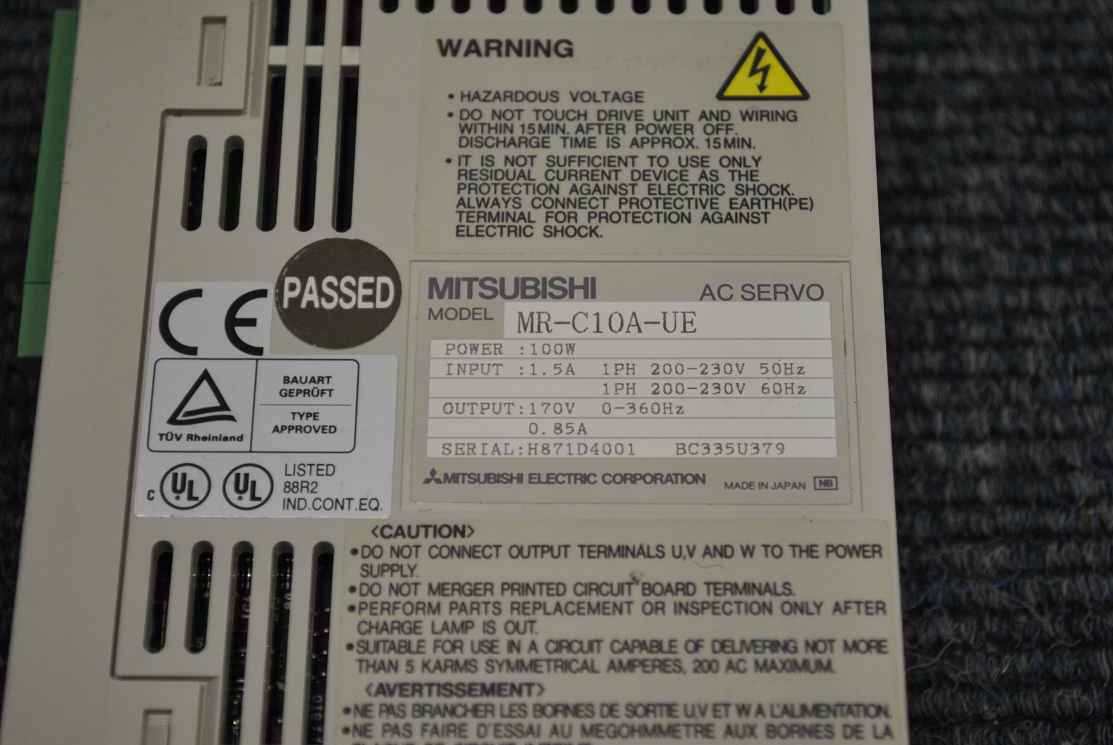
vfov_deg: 16.6
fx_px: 2554
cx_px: 556
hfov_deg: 24.6
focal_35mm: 82
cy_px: 372
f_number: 5.6
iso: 320
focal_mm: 55
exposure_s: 1/30
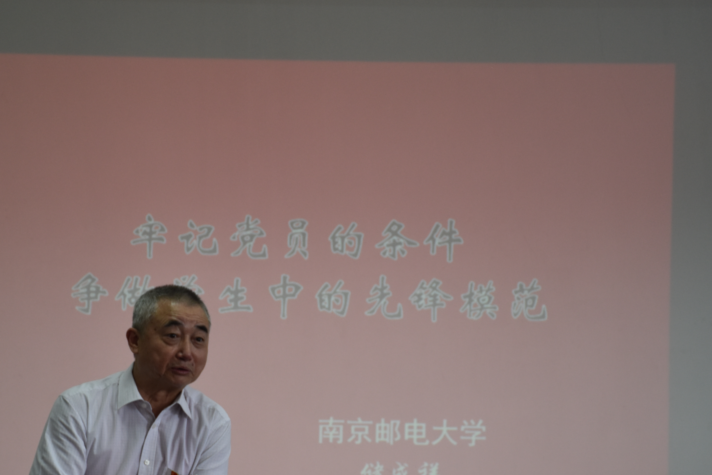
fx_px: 3283
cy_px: 349
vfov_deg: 8.3
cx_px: 328
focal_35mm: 166
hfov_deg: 12.4
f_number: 5
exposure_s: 1/100
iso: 400
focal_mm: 70
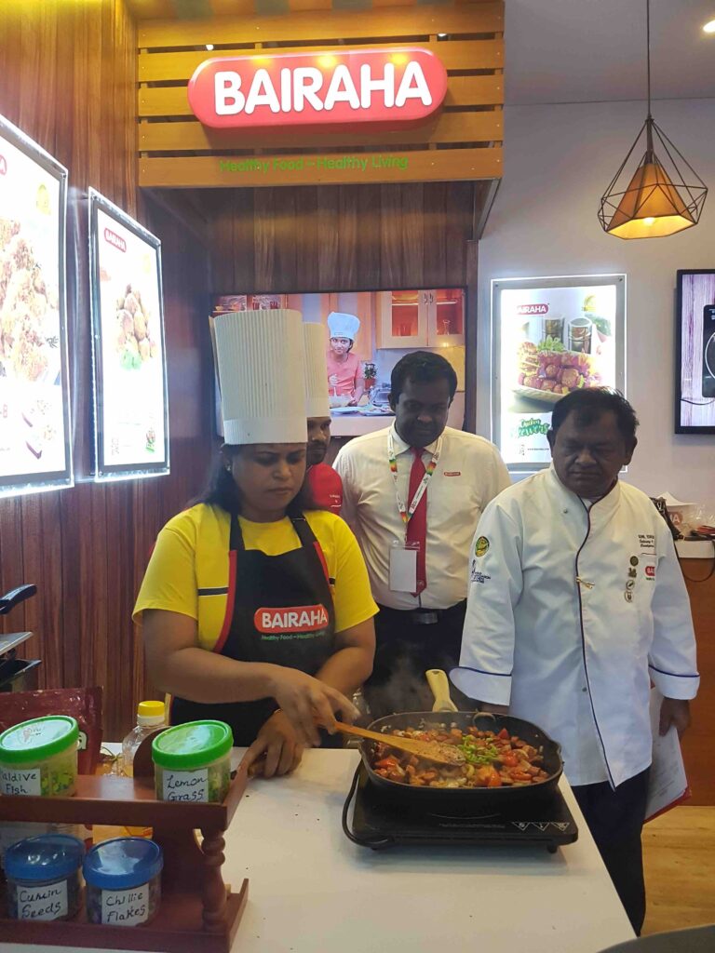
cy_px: 476
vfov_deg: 67.3
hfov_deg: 53.1
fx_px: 716
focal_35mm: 26
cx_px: 358
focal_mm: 4.2
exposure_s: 1/100
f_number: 1.7
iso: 320
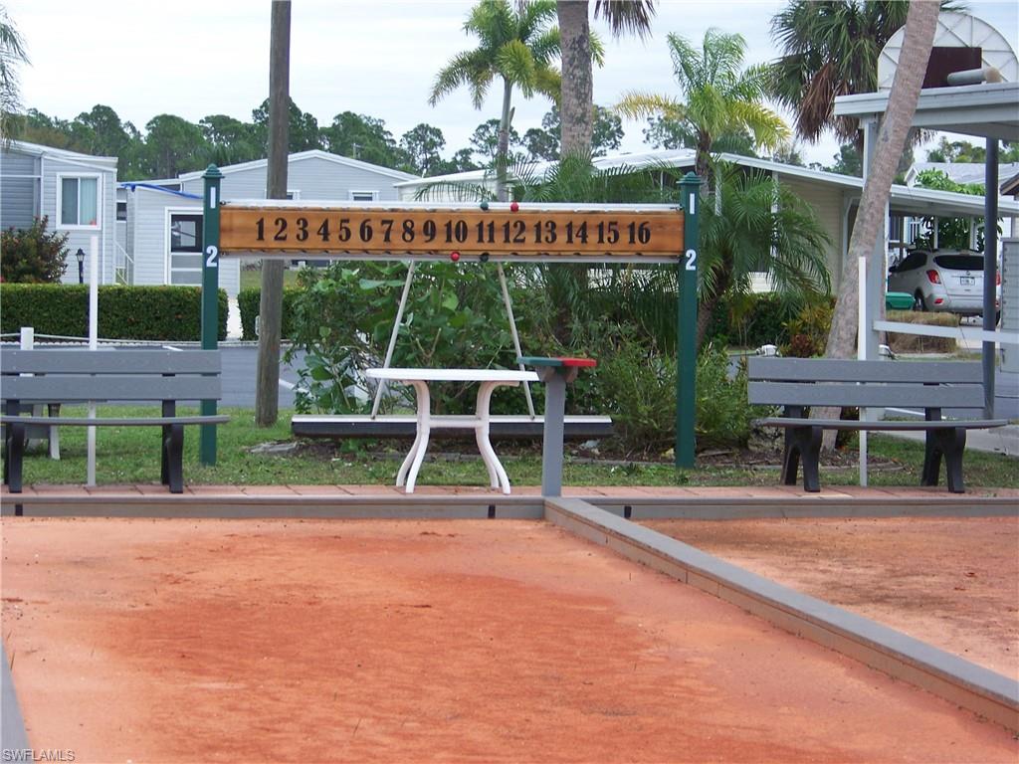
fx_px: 3120
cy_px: 382
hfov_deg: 18.5
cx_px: 510
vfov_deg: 14.0
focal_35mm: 106
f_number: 3.2
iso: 64
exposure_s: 1/50
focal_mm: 17.6
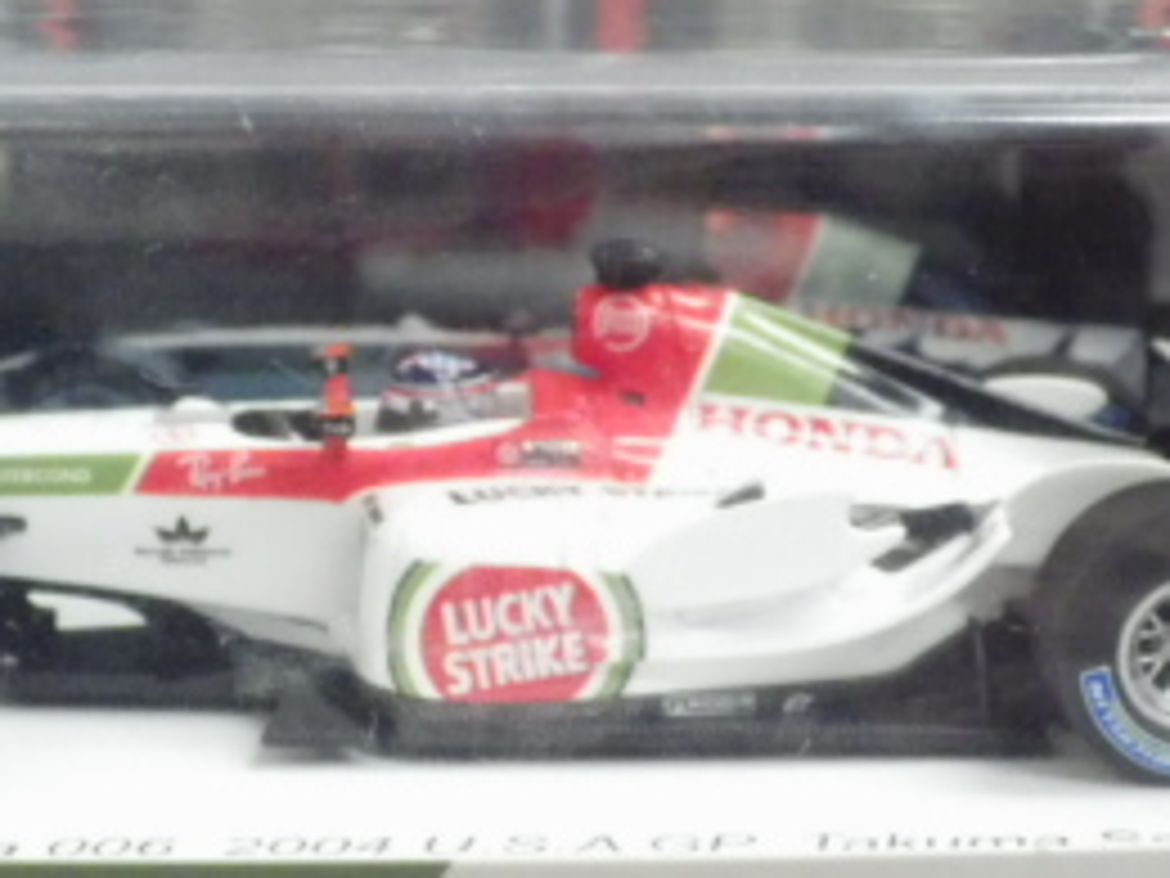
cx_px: 464
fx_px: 4157
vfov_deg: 12.0
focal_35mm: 123
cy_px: 540
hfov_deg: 16.0
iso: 800
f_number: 3.8
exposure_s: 1/30
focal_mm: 9
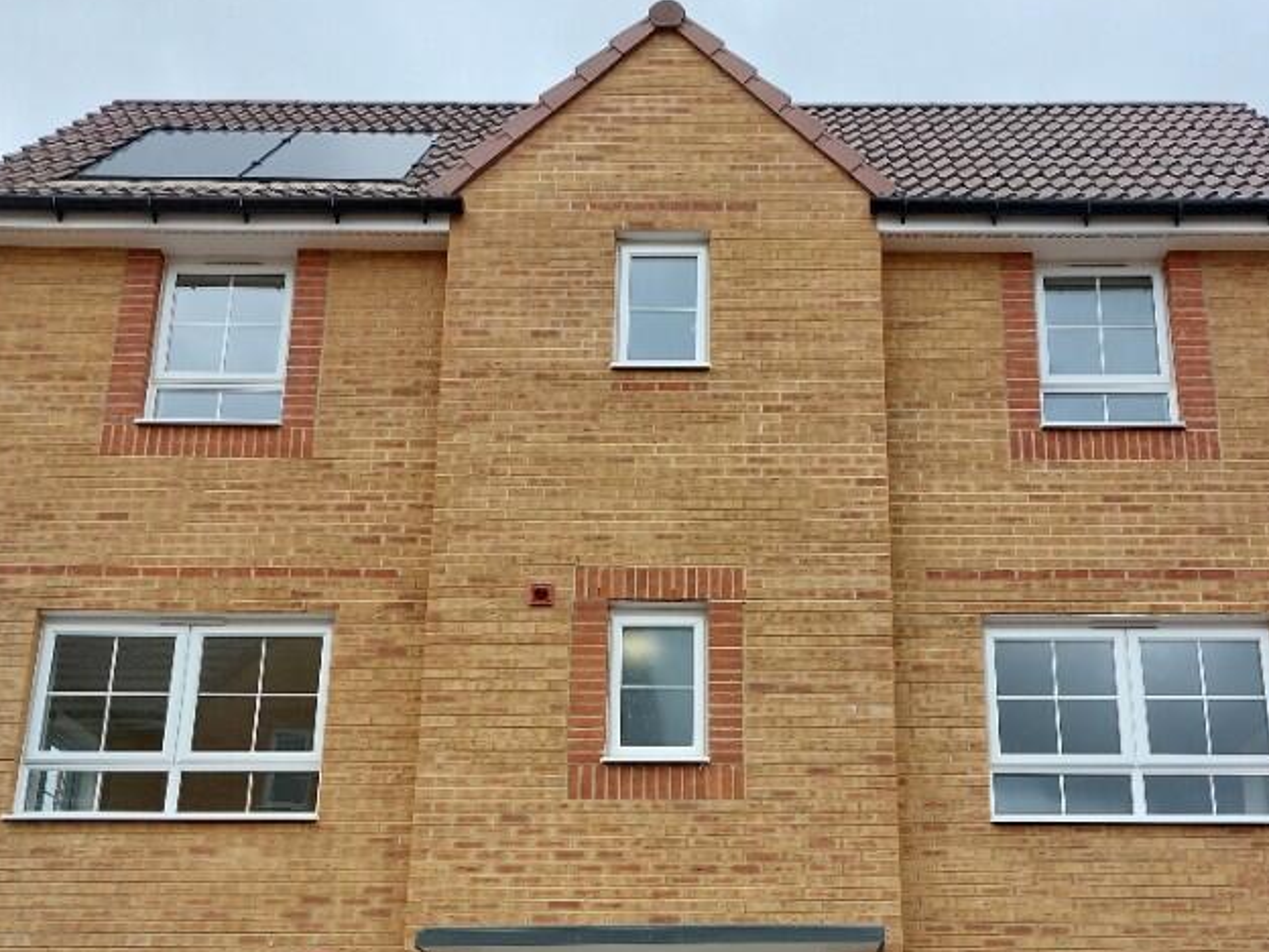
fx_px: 1503
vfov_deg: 34.0
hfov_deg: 45.6
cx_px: 730
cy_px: 767
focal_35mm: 41
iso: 25
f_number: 1.8
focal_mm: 5.23
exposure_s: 1/602
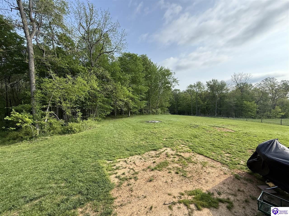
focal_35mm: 14
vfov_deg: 85.7
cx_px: 144
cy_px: 108
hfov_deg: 102.1
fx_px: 117
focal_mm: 2.22
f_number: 2.2
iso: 64
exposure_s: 1/770
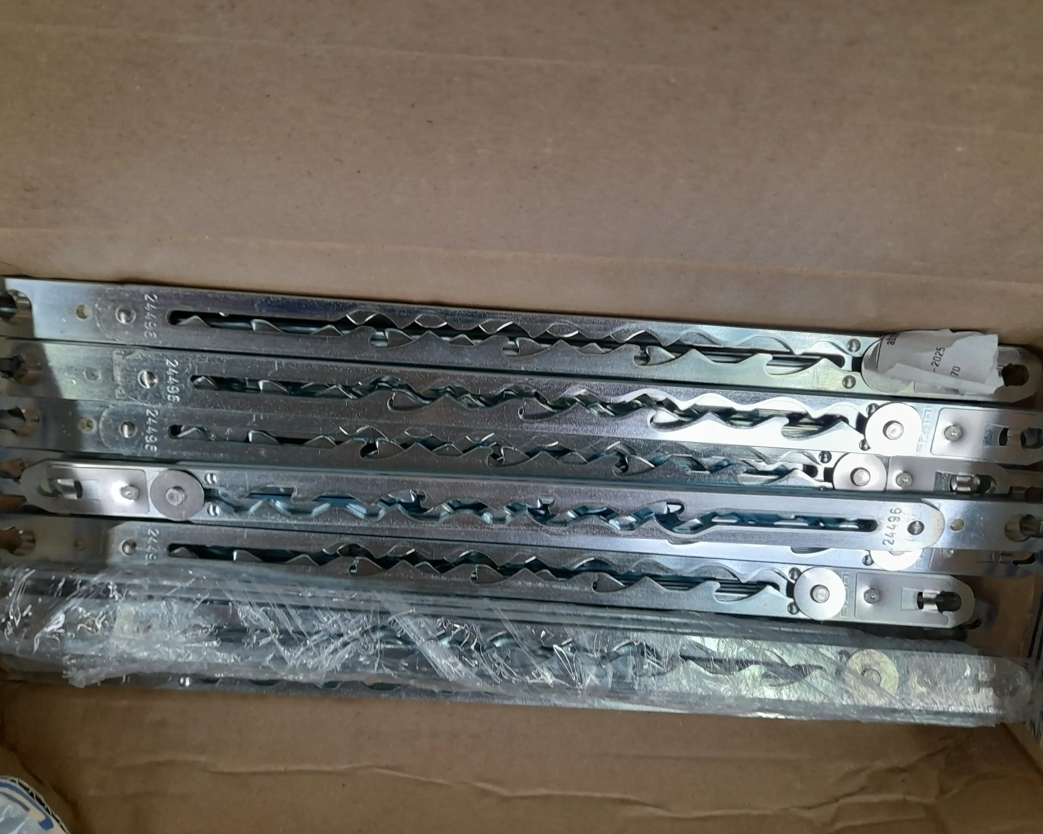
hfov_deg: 64.0
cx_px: 498
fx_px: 833
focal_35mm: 27
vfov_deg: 53.2
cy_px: 430
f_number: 2
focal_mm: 4.6
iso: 200
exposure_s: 1/50
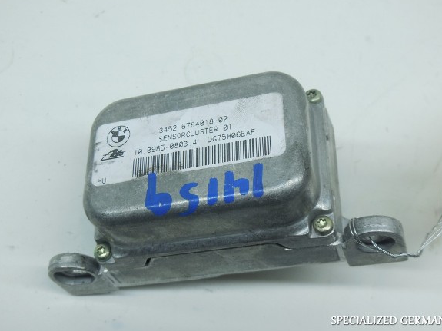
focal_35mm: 59
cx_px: 204
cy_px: 151
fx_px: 753
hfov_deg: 32.7
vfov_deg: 24.8
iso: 125
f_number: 4
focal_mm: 9.4
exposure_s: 1/80
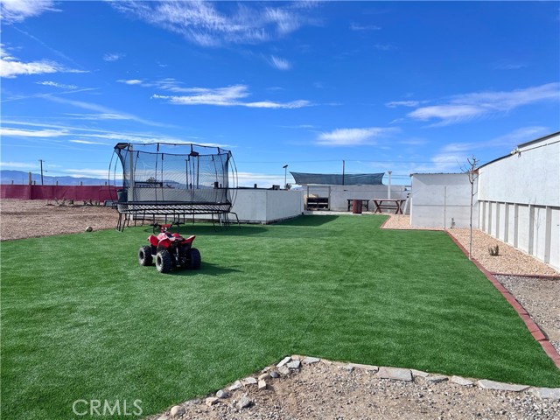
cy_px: 210
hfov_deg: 67.3
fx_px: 421
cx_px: 280
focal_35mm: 26
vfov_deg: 53.1
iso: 50
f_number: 1.5
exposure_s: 1/5076
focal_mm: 5.7
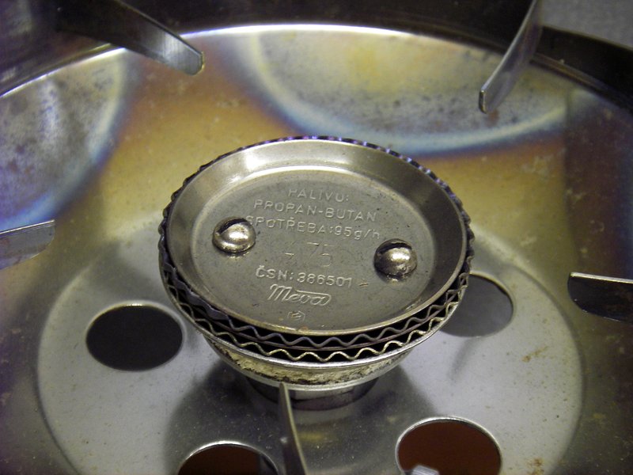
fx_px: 1755
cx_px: 316
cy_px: 238
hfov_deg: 20.4
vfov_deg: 15.4
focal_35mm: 96
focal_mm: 16
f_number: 3.9
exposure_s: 1/13
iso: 100
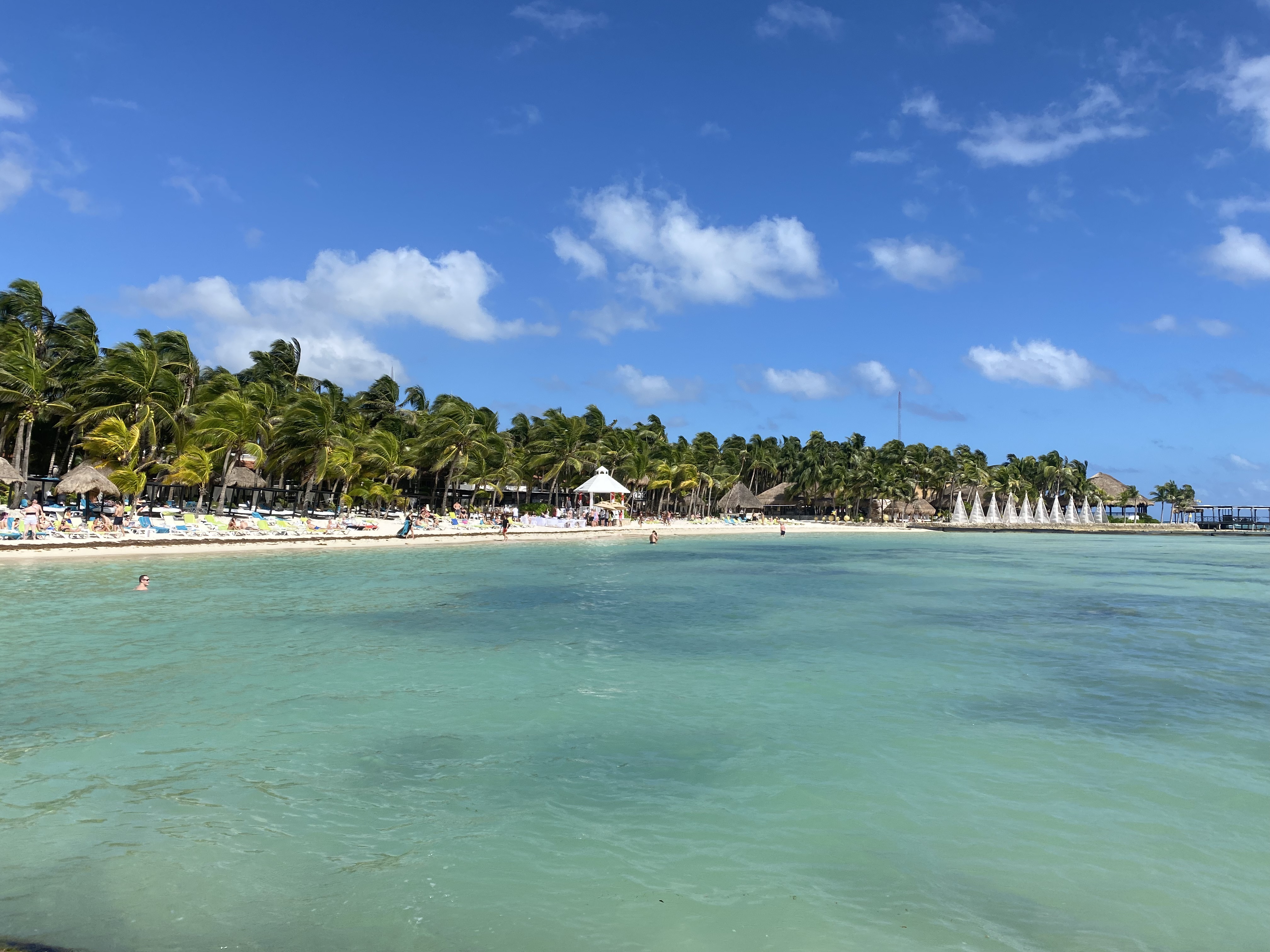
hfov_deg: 67.3
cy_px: 476
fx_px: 954
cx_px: 635
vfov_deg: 53.1
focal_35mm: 26
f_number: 1.8
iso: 32
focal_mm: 4.25
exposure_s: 1/4274
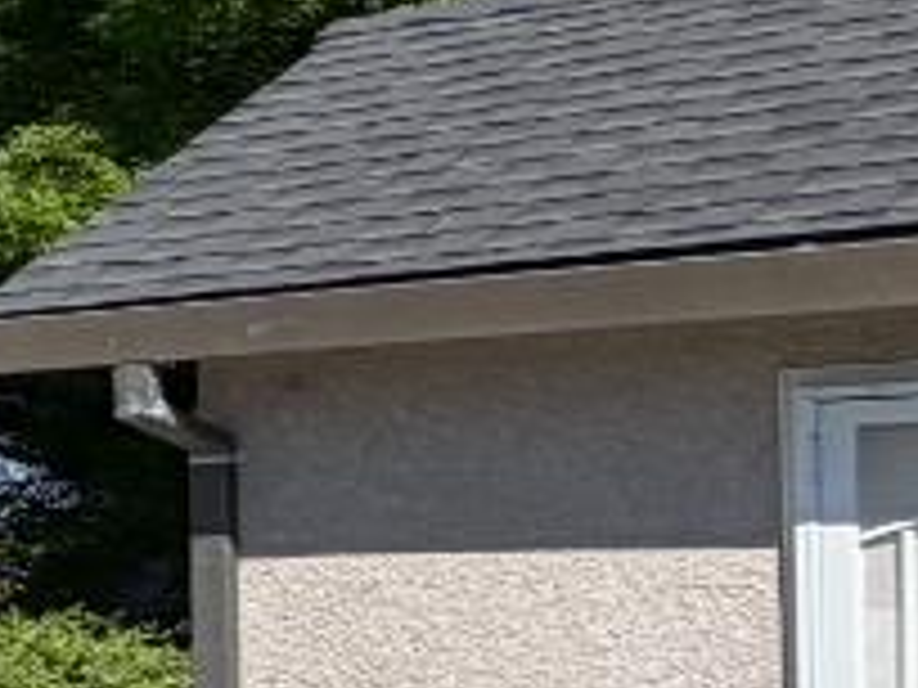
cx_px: -2426
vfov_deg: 14.3
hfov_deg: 9.1
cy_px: 564
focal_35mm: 103
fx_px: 2732
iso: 20
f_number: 2.2
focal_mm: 2.22
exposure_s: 1/914
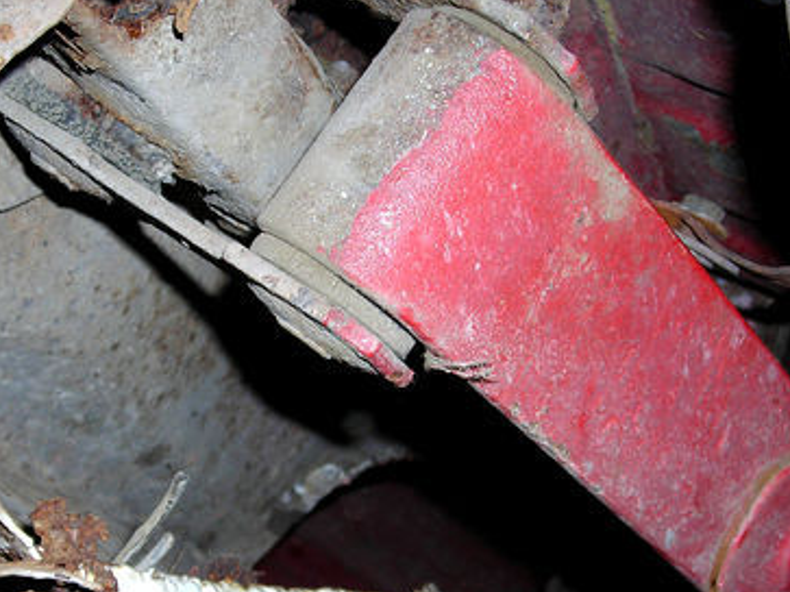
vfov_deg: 21.8
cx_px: 292
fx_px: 1529
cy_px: 392
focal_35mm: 67
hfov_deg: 28.9
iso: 50
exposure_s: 1/60.1
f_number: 3.2
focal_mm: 6.3
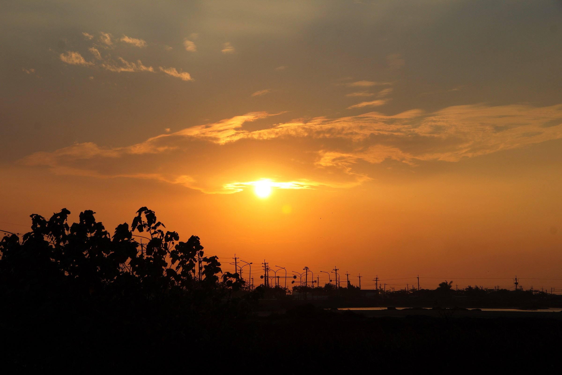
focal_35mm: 72
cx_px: 281
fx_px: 1124
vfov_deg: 18.9
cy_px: 188
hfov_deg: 28.1
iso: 100
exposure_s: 1/500
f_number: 9
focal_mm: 48
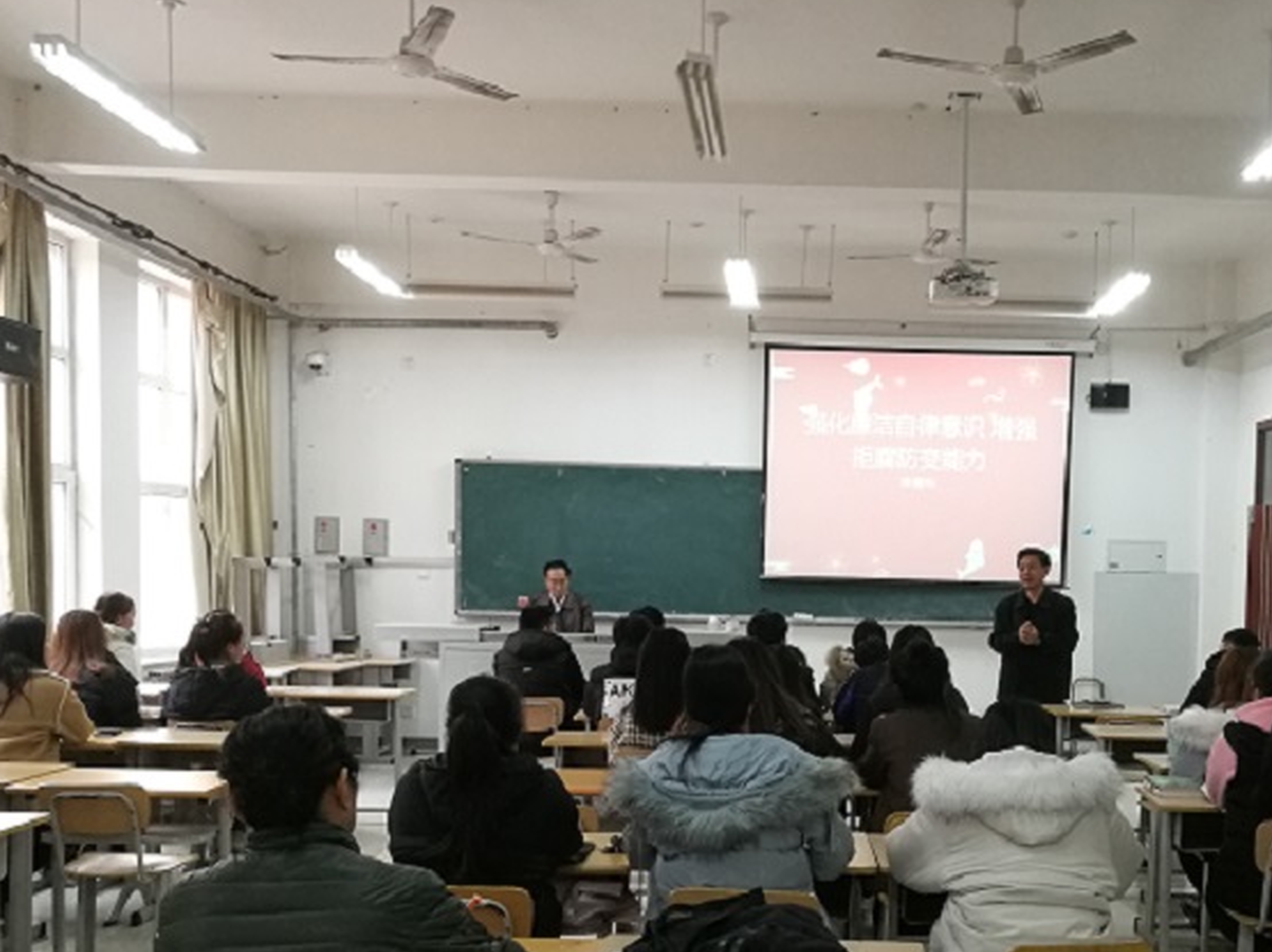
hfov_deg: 47.2
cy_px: 656
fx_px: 1432
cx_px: 836
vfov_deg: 36.3
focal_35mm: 39
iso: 320
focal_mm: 4.5
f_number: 2.2
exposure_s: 1/33.3
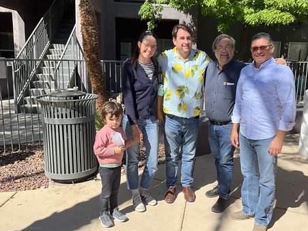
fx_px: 320
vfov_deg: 39.6
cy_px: 113
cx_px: 185
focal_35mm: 36
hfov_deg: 51.0
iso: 25
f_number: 1.8
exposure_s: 1/1412
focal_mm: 3
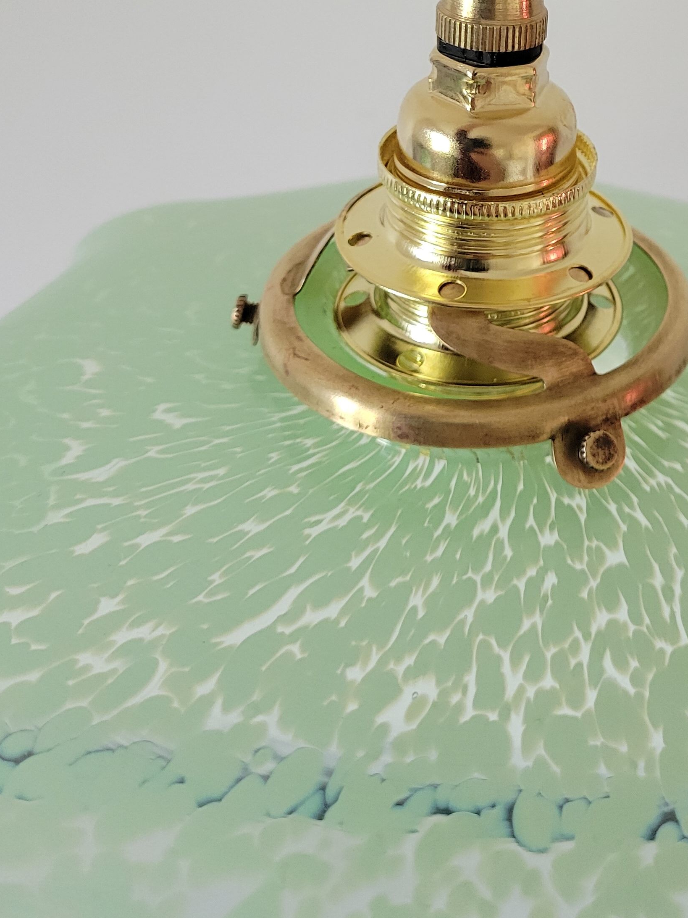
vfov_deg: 37.1
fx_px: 1272
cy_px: 92
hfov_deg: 29.3
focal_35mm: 48
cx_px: 586
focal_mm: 5.4
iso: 320
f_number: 1.8
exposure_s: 1/100
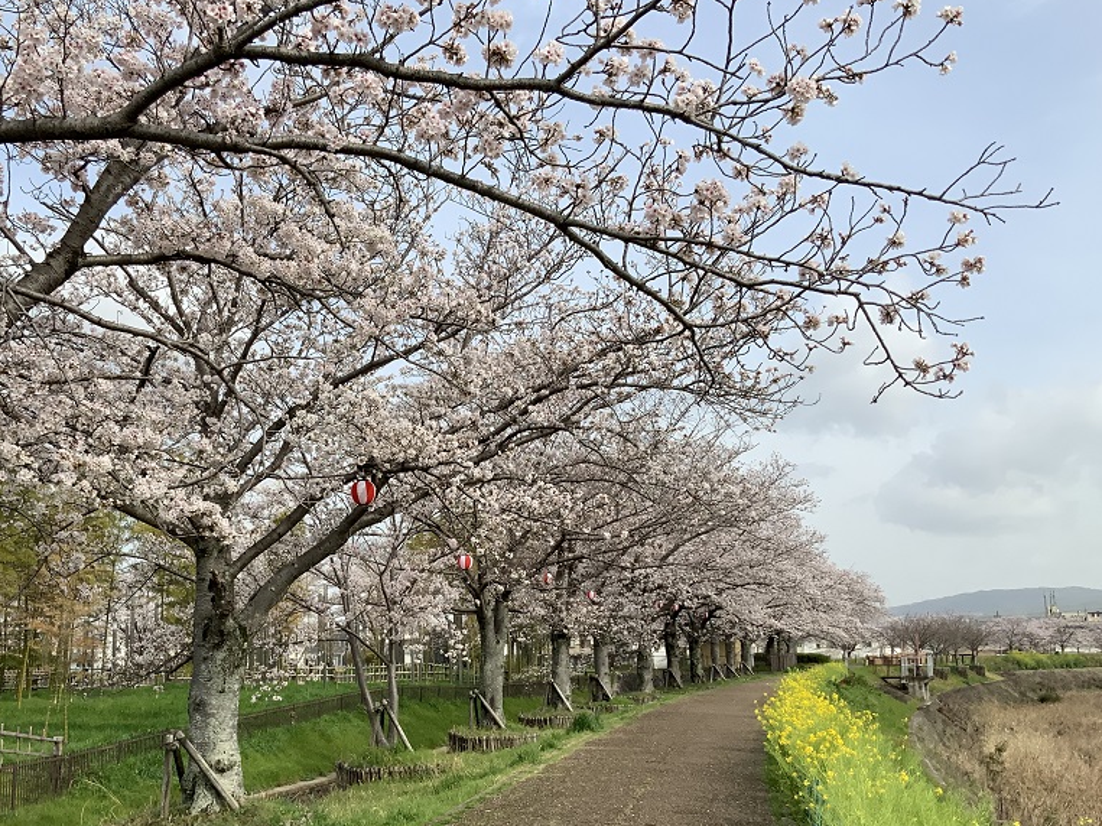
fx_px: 1210
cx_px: 420
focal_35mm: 38
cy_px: 500
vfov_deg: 37.6
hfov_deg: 48.6
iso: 16
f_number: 1.8
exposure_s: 1/1534
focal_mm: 3
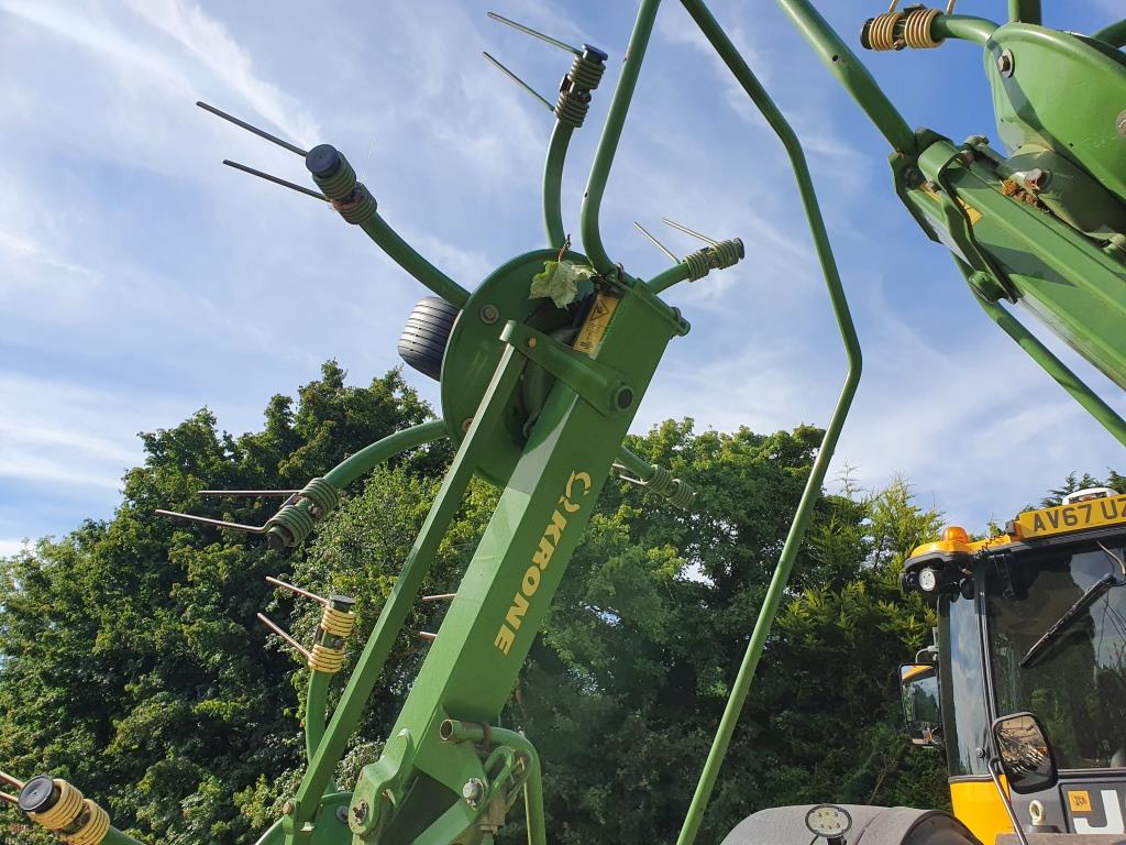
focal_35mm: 26
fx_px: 846
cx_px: 563
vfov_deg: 53.1
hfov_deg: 67.3
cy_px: 422
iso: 50
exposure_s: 1/1532
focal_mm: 4.32
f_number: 2.4
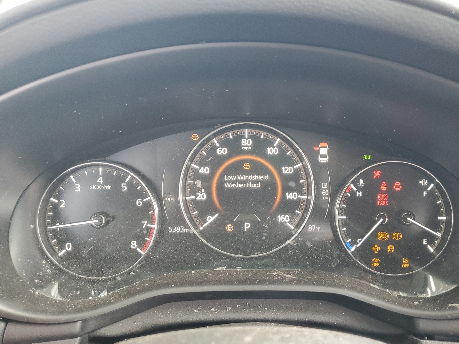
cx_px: 247
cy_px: 188
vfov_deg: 48.2
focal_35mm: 29
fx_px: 385
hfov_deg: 61.6
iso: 150
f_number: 1.5
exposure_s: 1/60.2
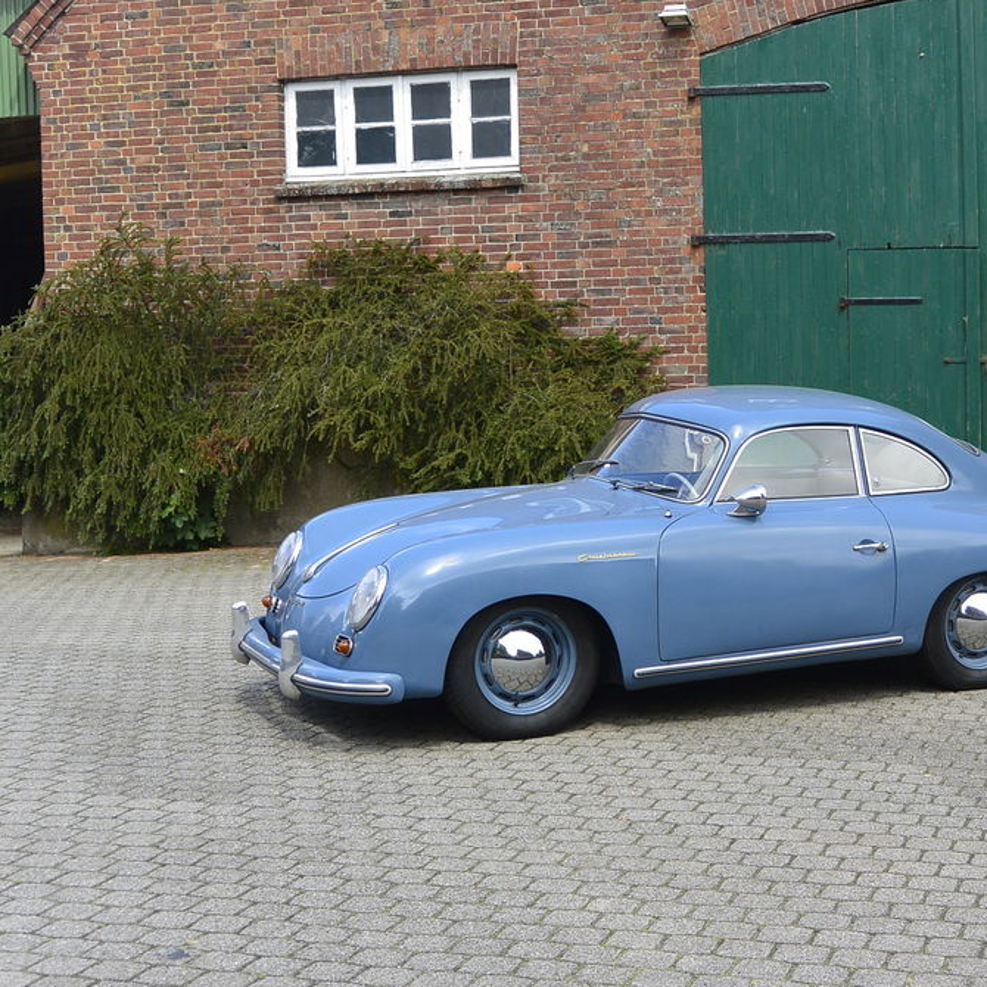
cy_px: 488
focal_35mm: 61
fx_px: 1968
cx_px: 753
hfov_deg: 27.7
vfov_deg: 28.2
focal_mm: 17.5
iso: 160
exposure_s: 1/320
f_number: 4.5
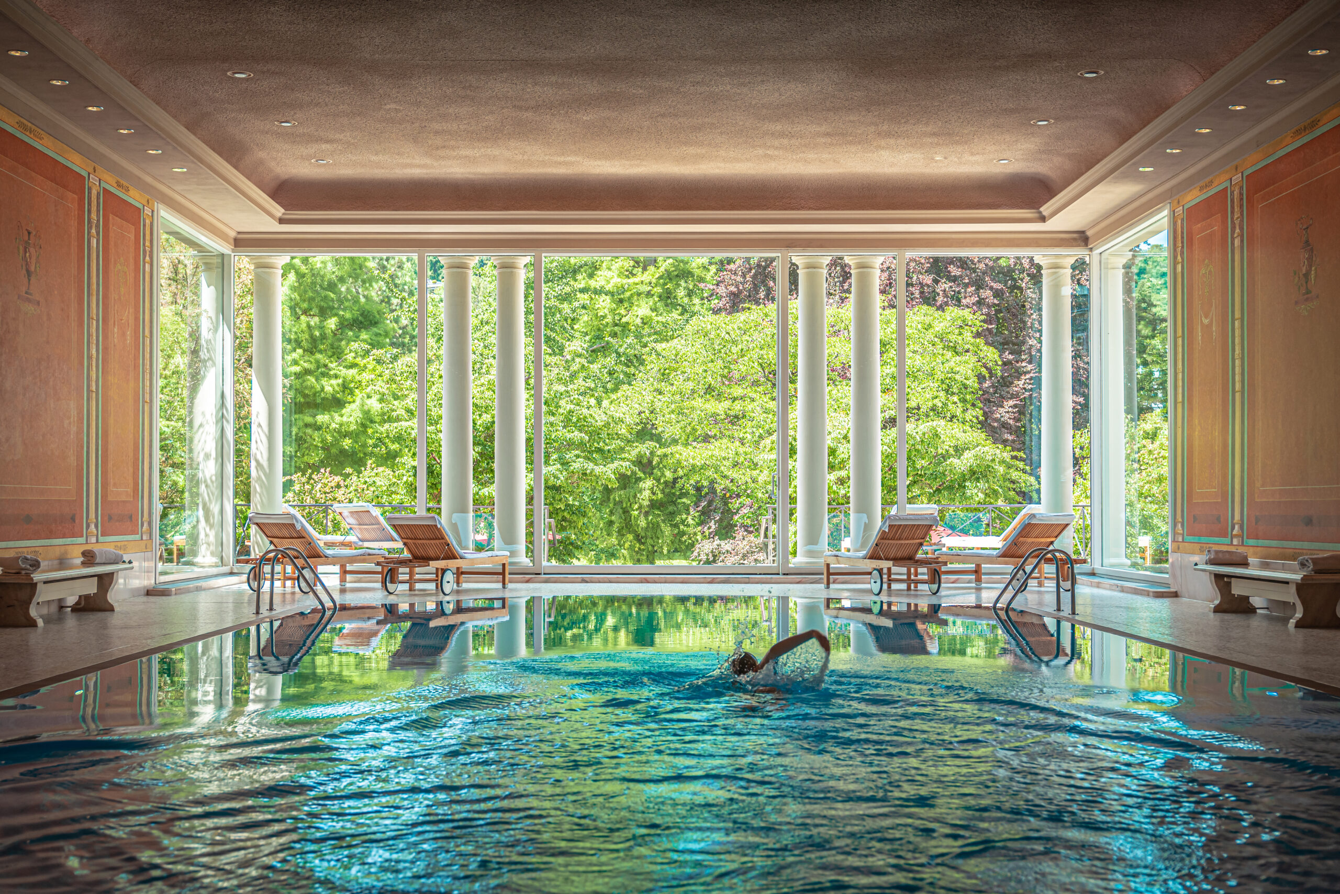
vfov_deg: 31.2
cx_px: 670
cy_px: 447
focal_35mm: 43
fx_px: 1601
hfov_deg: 45.4
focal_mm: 43
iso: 100
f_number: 4
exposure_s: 1/180
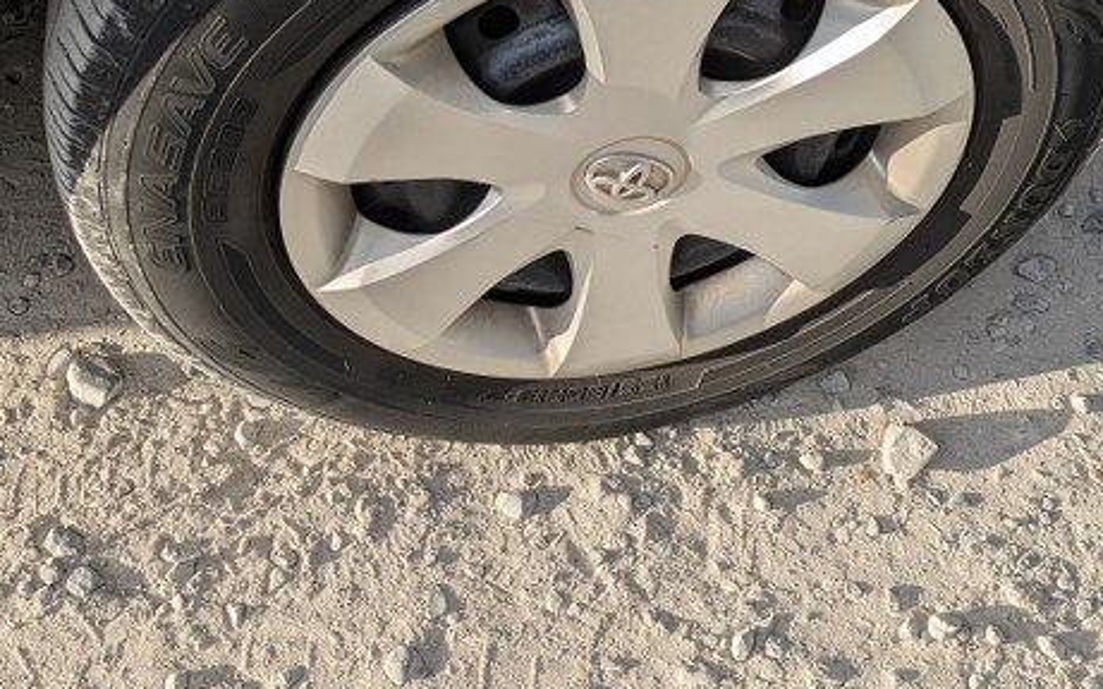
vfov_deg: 27.4
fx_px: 1383
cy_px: 127
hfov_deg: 43.4
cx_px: 609
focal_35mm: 46
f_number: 1.89
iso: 46
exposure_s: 1/888
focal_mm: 5.43
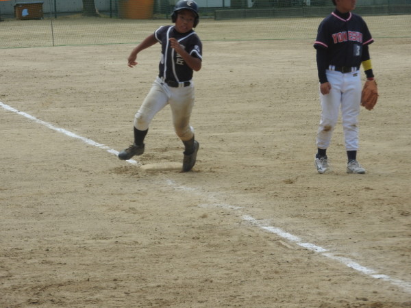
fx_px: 3206
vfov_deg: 5.5
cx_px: 206
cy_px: 154
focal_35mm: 270
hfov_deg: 7.3
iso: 100
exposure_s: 1/500
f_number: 5.5
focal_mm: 48.4
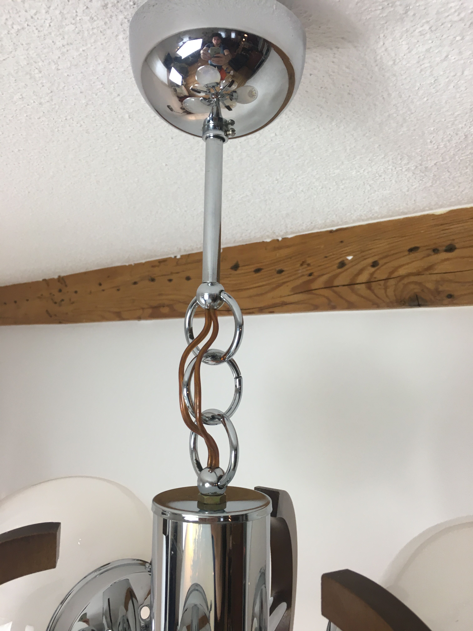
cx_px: 236
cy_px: 316
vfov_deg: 61.7
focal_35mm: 29
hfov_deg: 48.2
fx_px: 528
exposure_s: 1/33
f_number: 2.2
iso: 40
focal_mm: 4.15
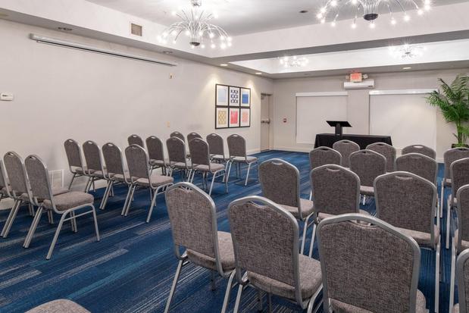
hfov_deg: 86.9
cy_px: 156
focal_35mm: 19
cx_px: 234
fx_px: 248
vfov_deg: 64.6
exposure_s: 1/1.25
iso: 500
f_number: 14
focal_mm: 19
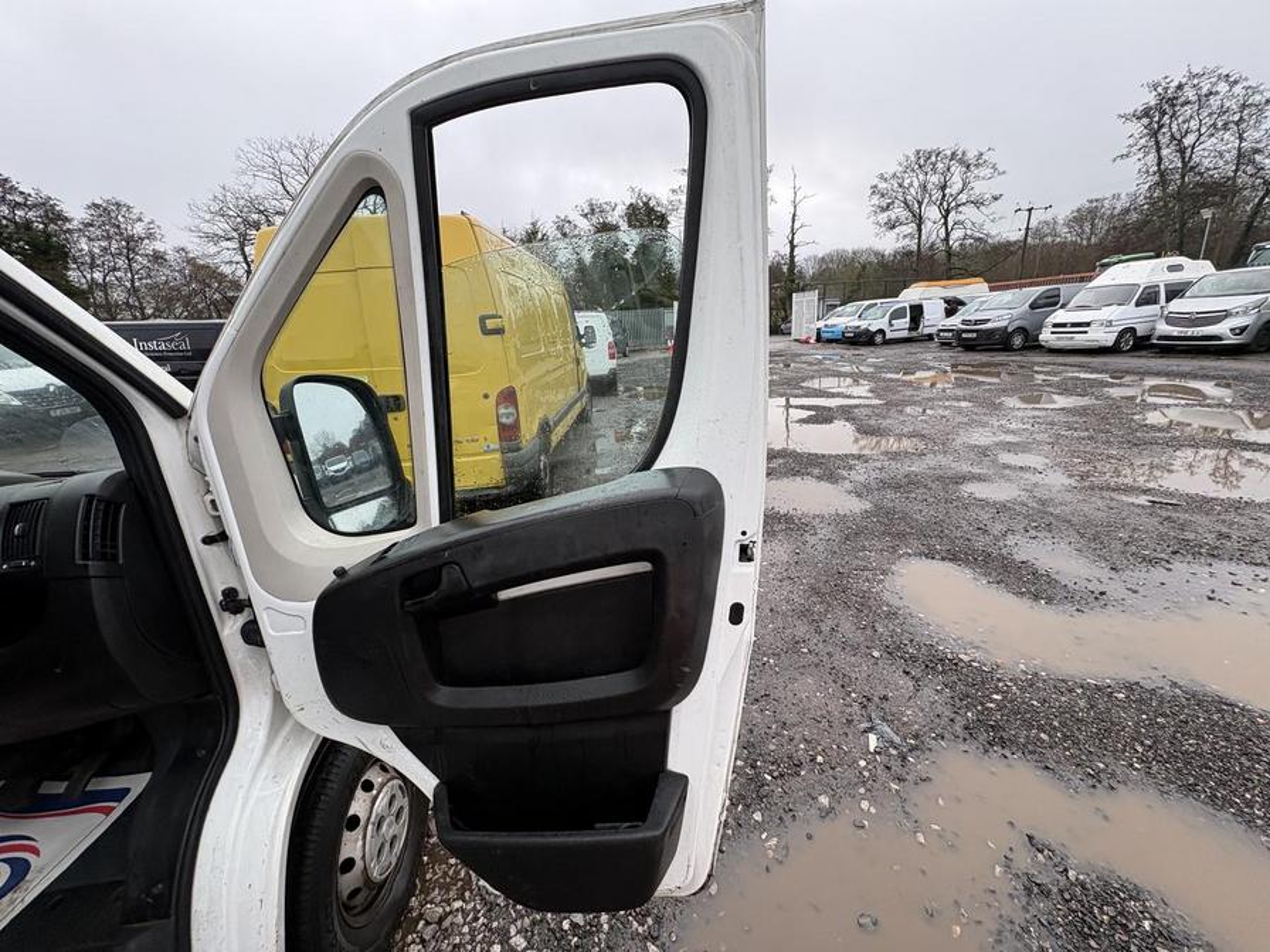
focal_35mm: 14
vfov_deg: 85.7
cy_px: 476
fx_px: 514
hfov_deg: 102.1
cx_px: 635
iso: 40
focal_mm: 2.22
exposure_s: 1/99
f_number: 2.2
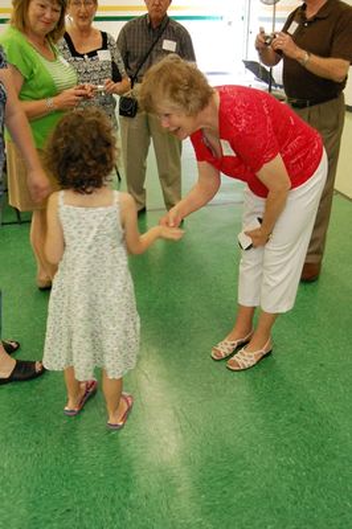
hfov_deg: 39.9
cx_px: 176
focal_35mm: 33
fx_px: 485
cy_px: 264
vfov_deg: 57.3
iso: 1600
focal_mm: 22
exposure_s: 1/25
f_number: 5.6
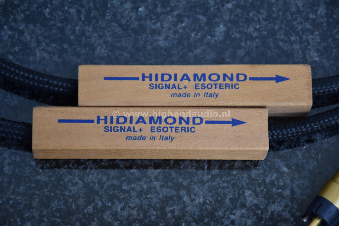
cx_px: 171
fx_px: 1601
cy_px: 114
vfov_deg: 8.1
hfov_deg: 12.1
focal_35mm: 170
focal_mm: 112
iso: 400
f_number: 5.6
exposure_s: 1/80
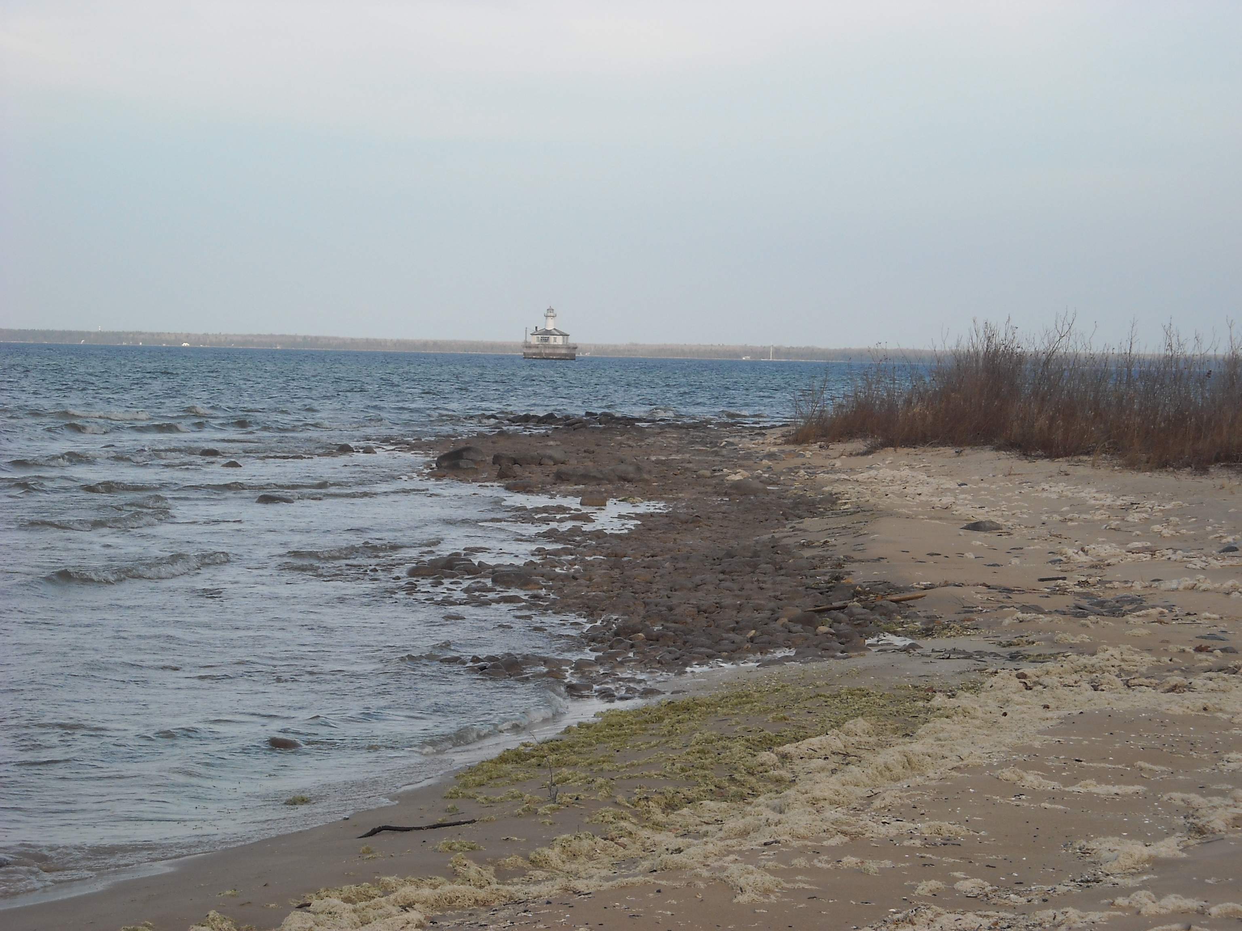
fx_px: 3767
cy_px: 466
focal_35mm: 105
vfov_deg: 14.1
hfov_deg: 18.7
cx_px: 621
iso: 64
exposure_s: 1/296
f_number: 4.7
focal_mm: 17.1
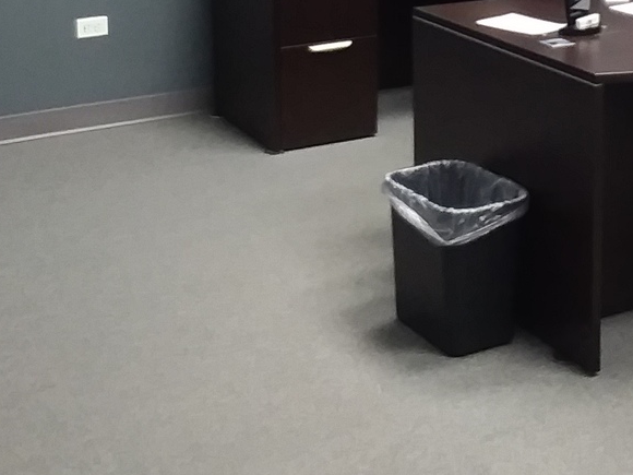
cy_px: -79
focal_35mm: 72
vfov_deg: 19.4
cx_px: 474
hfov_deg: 26.7
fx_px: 1317
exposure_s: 1/30
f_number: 1.9
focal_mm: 2.47
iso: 160
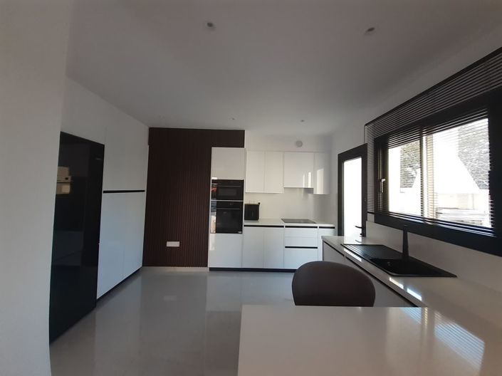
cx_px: 251
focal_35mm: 13
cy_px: 188
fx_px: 188
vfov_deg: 89.9
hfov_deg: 106.2
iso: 64
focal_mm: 1.13
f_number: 2.2
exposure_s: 1/40
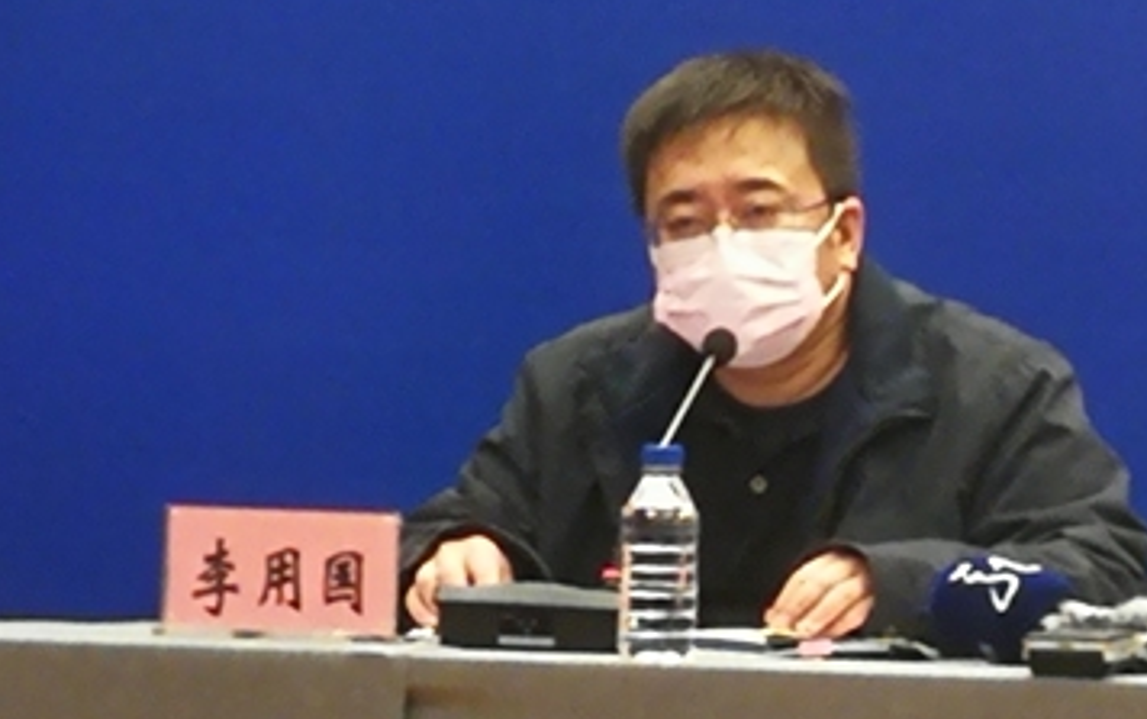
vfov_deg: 4.2
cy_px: 284
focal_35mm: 315
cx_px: 654
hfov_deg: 6.7
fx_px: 9853
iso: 160
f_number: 2.2
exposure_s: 1/33.3
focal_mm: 3.95
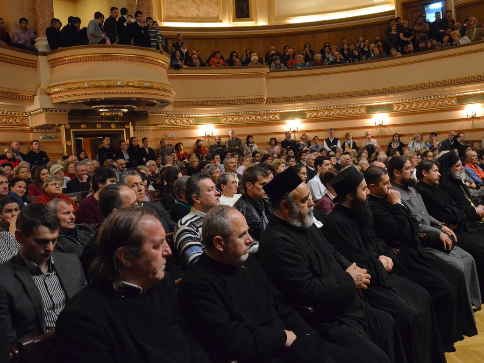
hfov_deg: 59.9
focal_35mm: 30
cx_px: 260
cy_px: 184
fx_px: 419
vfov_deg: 46.8
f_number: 4
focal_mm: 18
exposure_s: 1/80
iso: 5000
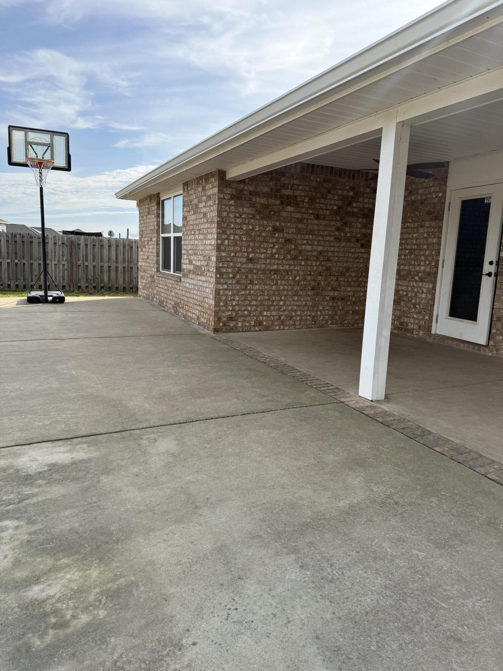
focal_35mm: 24
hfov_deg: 56.8
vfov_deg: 71.6
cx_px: 252
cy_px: 336
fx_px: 465
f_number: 1.78
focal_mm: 6.76
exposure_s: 1/3021
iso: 100
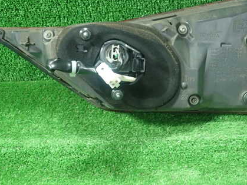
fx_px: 307
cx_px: 141
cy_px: 68
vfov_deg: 33.4
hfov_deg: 43.8
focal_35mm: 43
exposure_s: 1/100
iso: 800
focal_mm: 5.5
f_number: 2.3
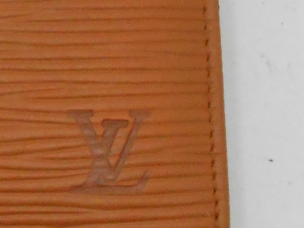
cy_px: -63
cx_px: -146
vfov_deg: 4.9
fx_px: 2634
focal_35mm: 300
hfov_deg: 6.5
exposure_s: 1/60
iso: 800
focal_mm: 12.8
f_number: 6
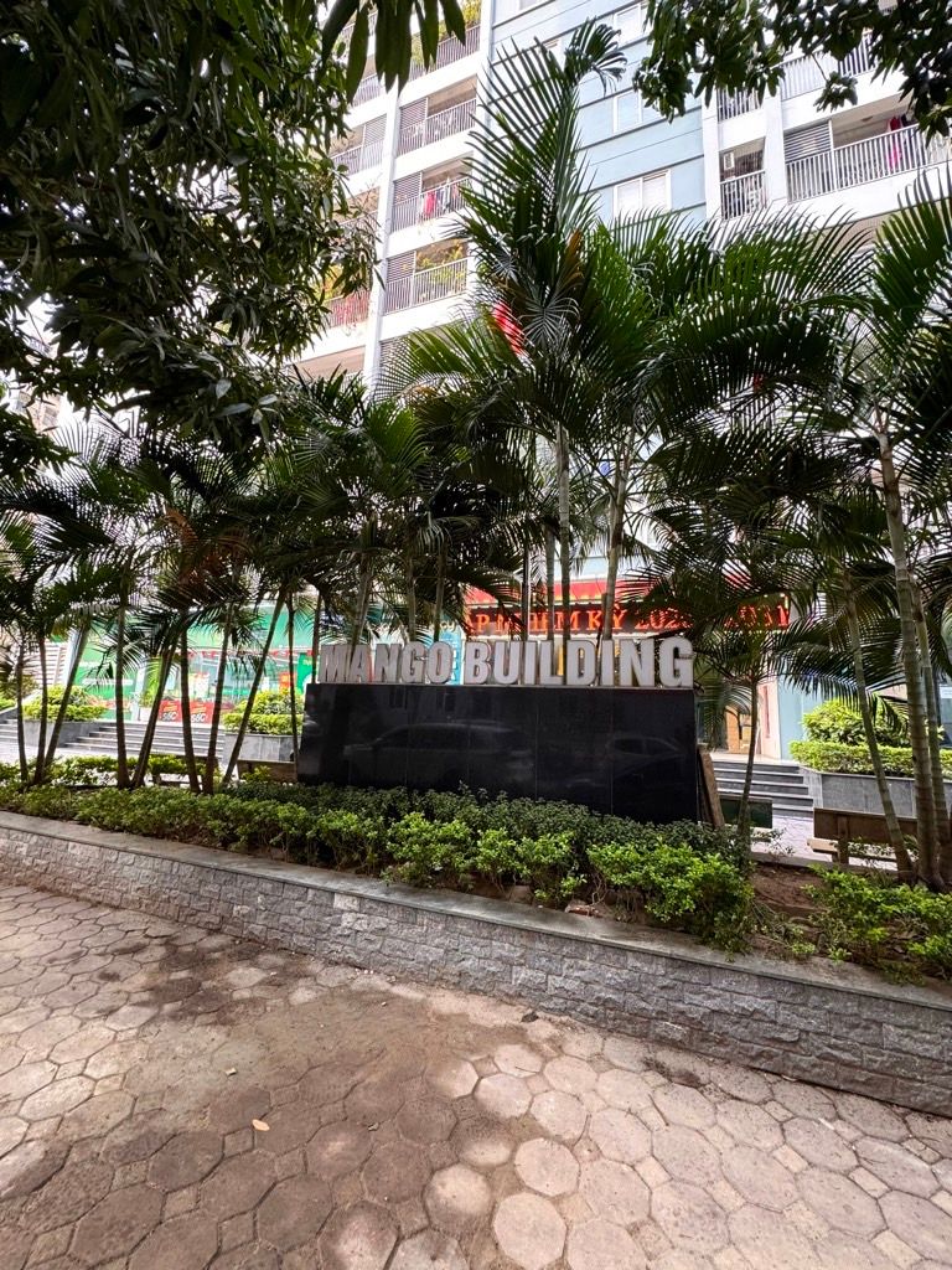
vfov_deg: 102.1
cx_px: 476
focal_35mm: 14
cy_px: 635
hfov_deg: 85.7
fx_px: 513
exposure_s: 1/99
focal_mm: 2.22
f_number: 2.2
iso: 160
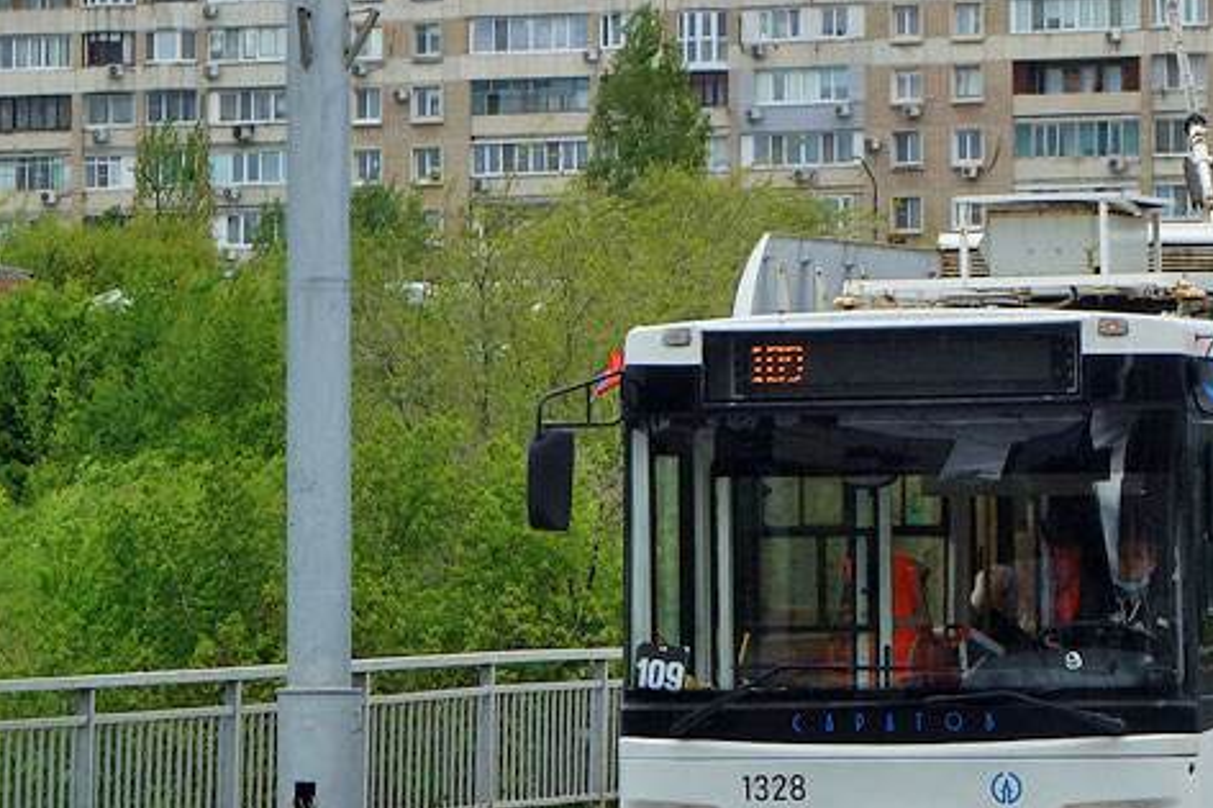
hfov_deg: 8.4
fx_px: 8285
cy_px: 239
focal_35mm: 246
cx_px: 936
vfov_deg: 5.6
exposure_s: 1/500
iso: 125
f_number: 5.6
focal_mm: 35.96
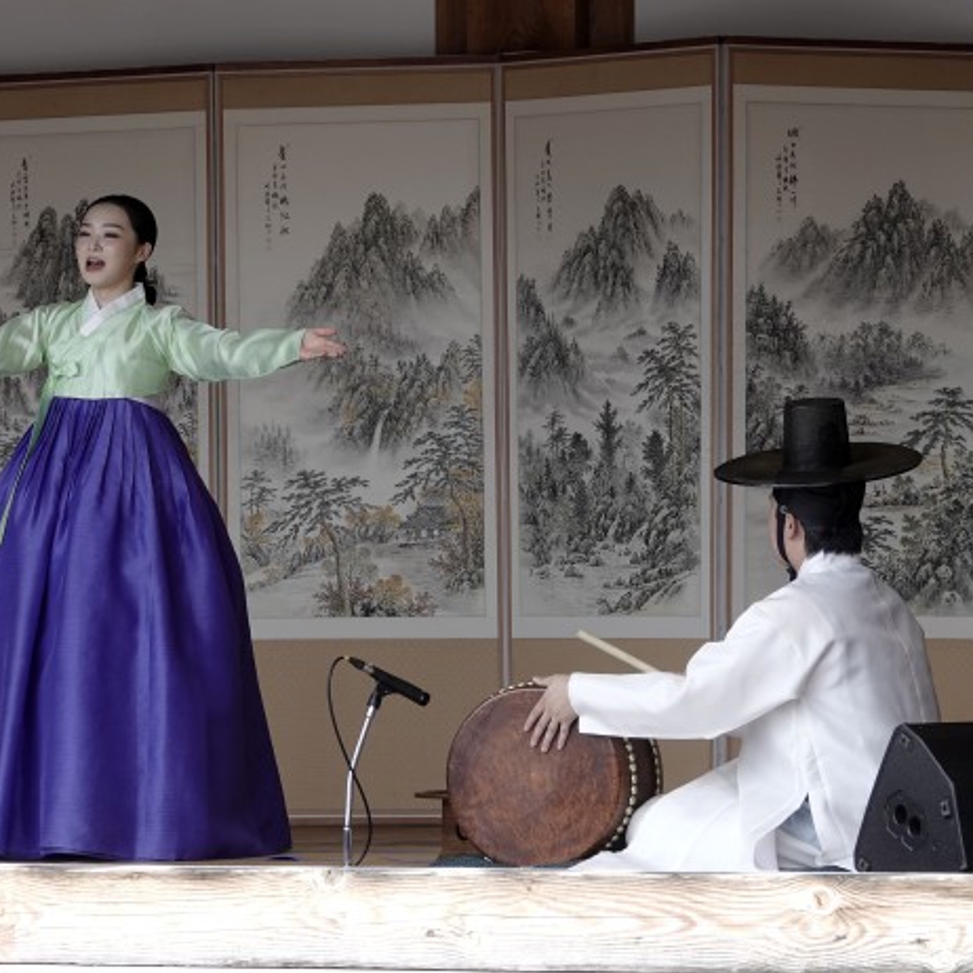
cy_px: 489
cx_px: 322
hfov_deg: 8.8
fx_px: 6297
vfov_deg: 8.8
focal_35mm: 198
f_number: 4
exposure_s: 1/320
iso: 200
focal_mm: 56.39
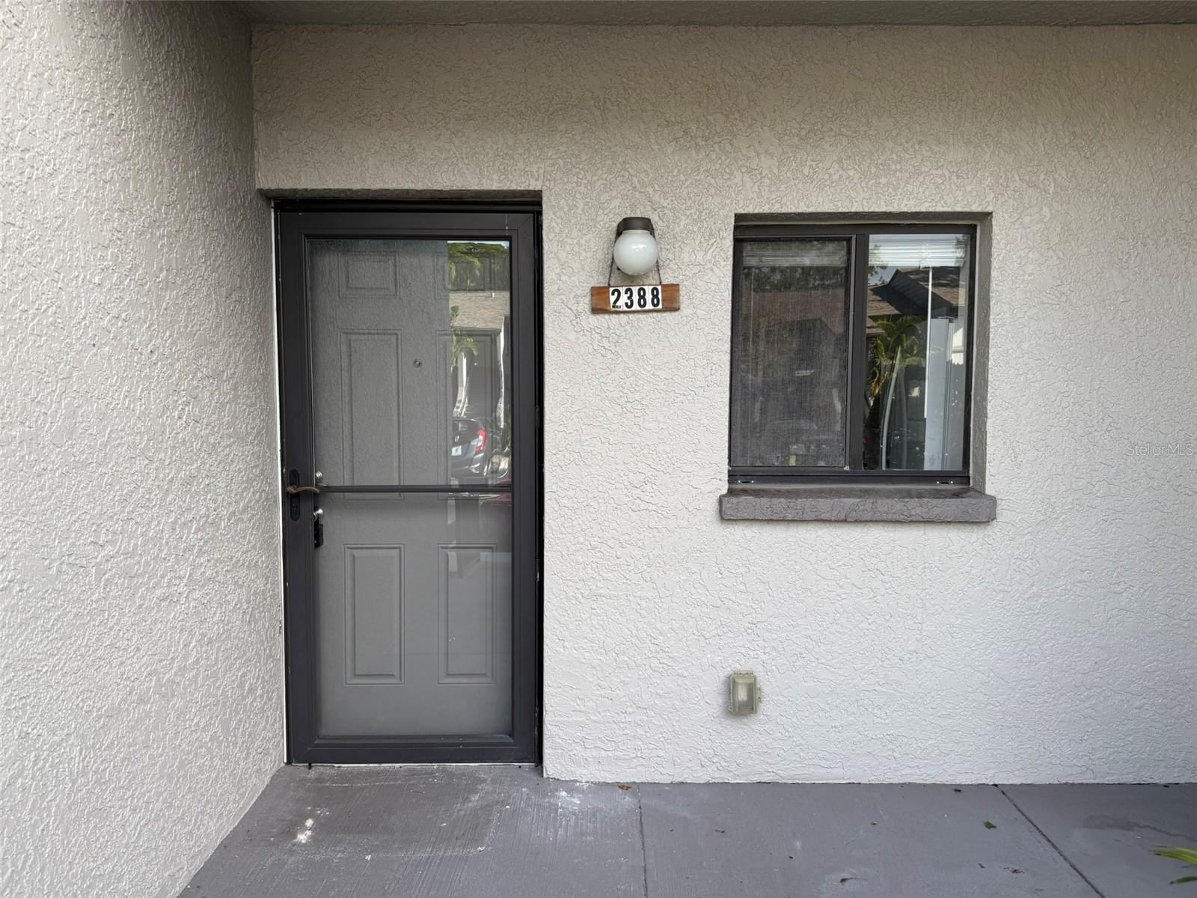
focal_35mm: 24
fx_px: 830
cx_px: 598
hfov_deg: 71.6
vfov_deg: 56.8
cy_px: 449
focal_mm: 6.76
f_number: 1.78
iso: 80
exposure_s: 1/535
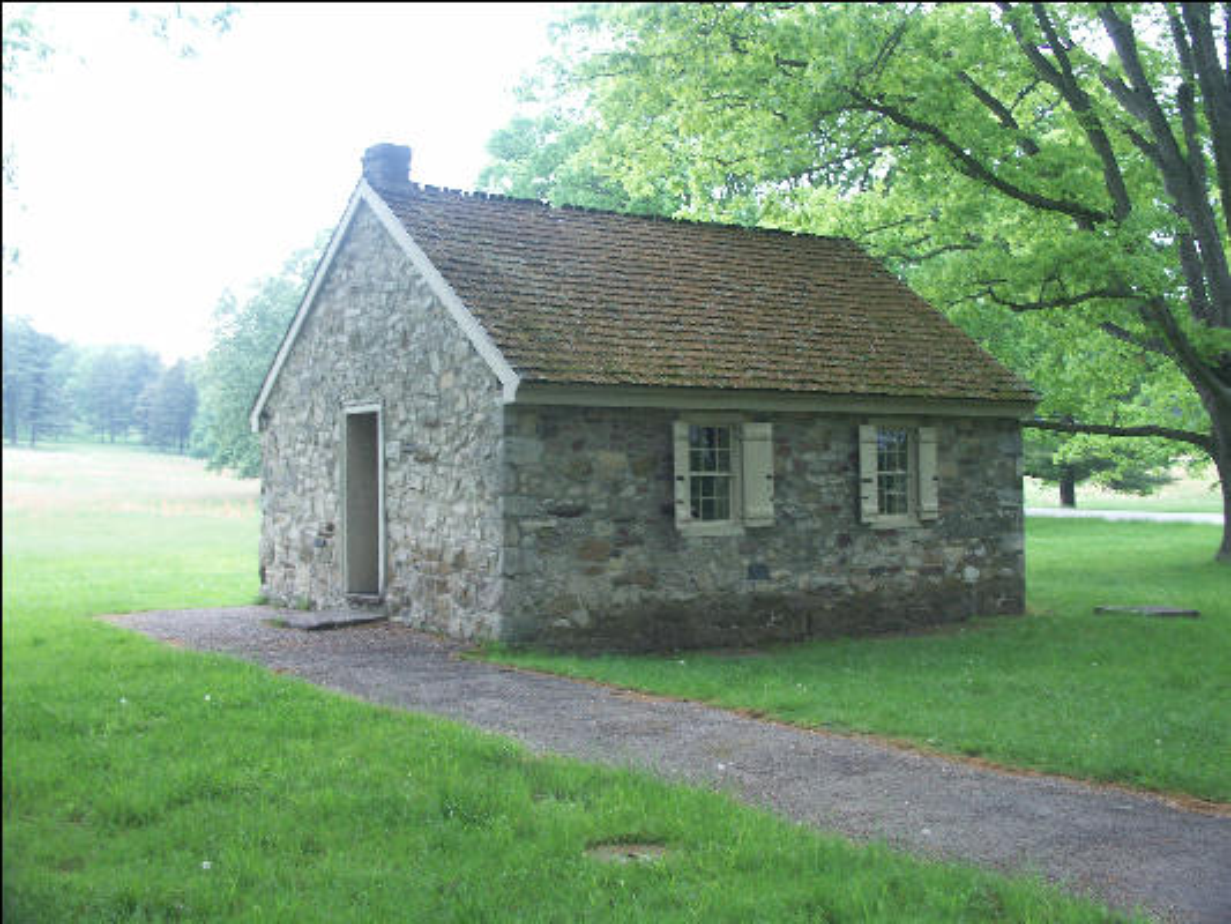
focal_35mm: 37
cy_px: 462
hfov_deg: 50.1
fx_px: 1316
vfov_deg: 38.7
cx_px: 616
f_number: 2.8
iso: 100
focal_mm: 9.69
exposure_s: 1/15
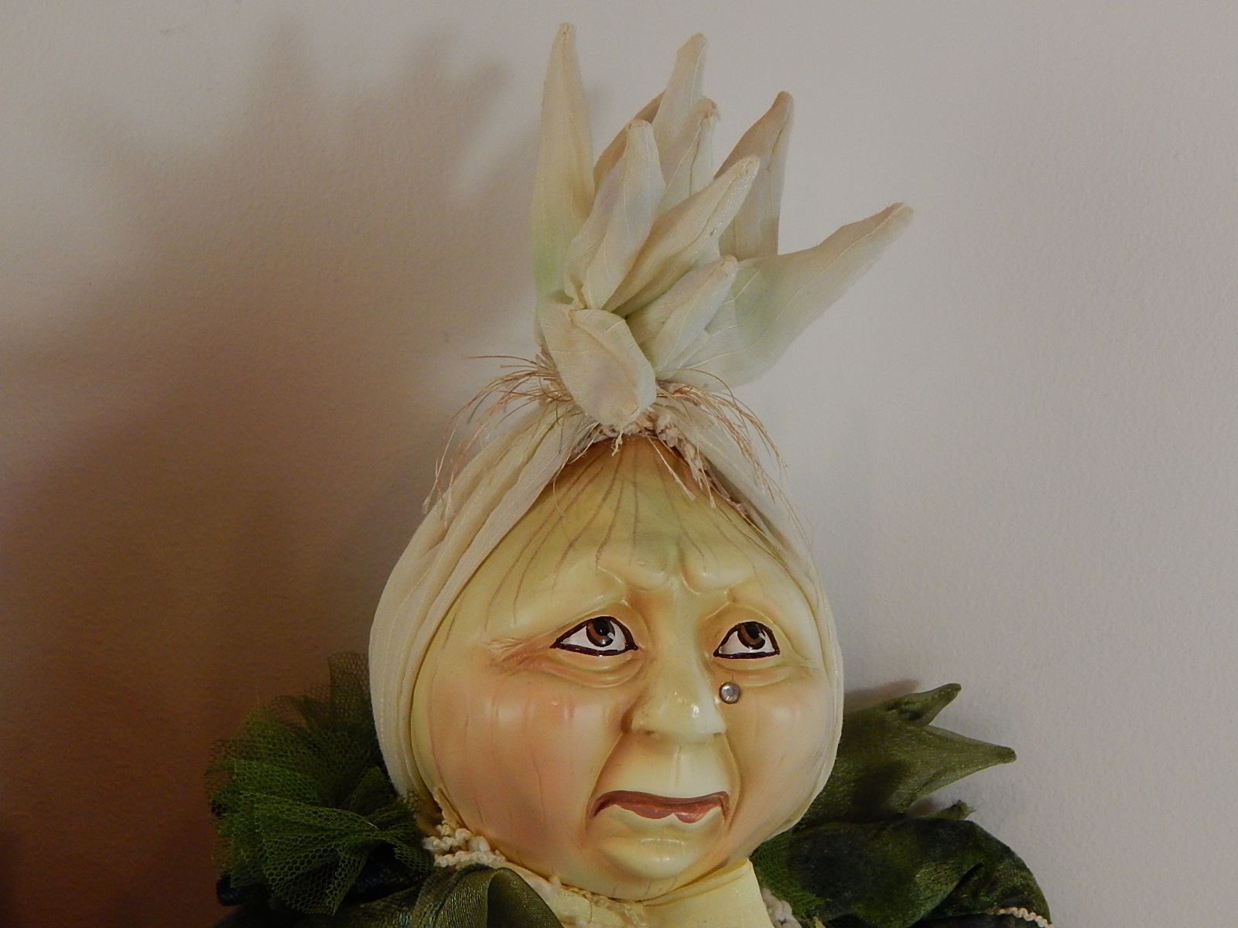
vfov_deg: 24.0
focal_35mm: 61
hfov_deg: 31.7
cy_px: 464
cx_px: 619
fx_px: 2182
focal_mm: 10.9
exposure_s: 1/160
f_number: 4
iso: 400
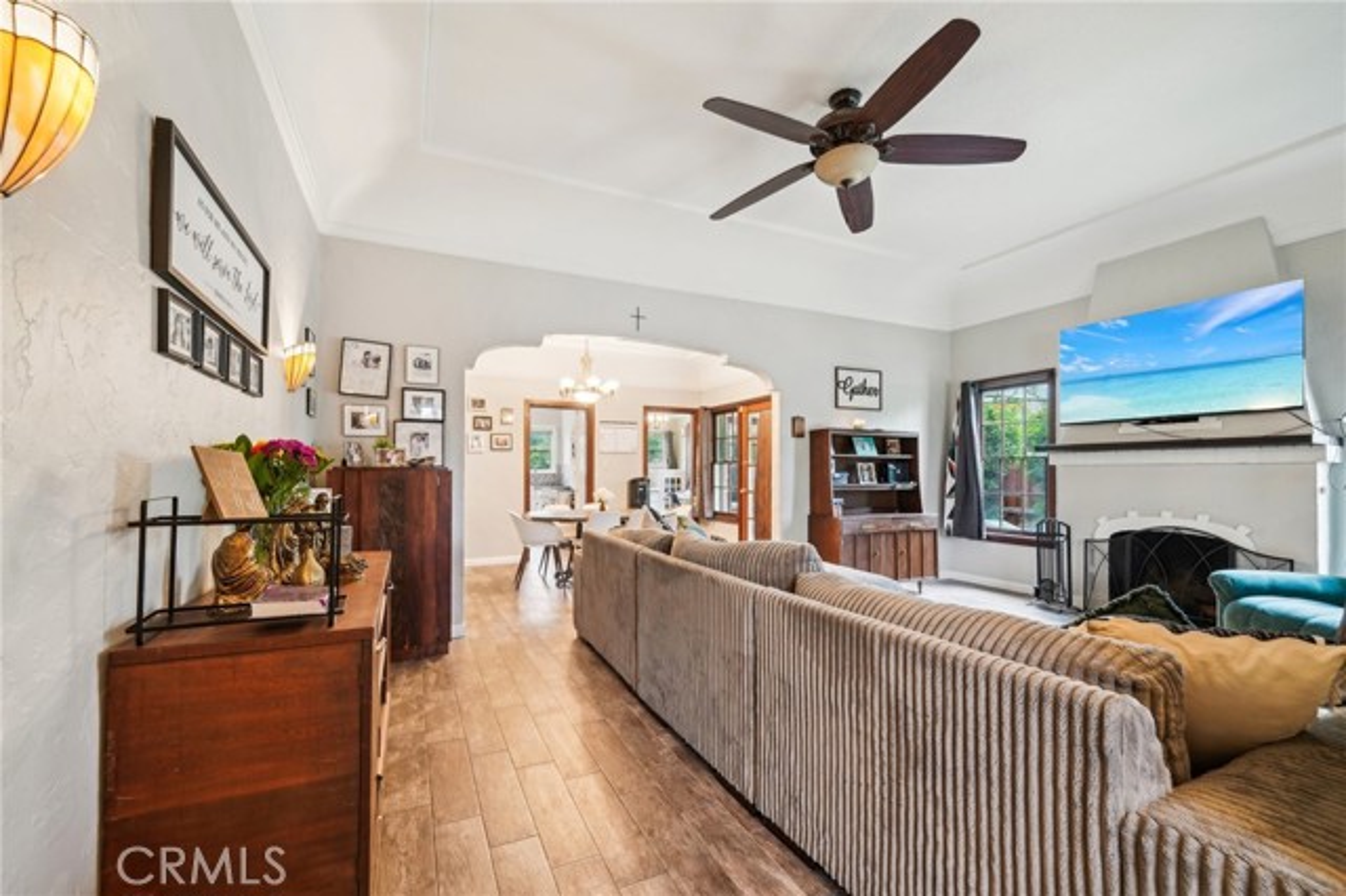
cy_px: 448
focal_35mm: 14
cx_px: 673
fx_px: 523
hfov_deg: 104.3
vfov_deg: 81.1
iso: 400
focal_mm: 14
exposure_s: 1/4
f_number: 7.1
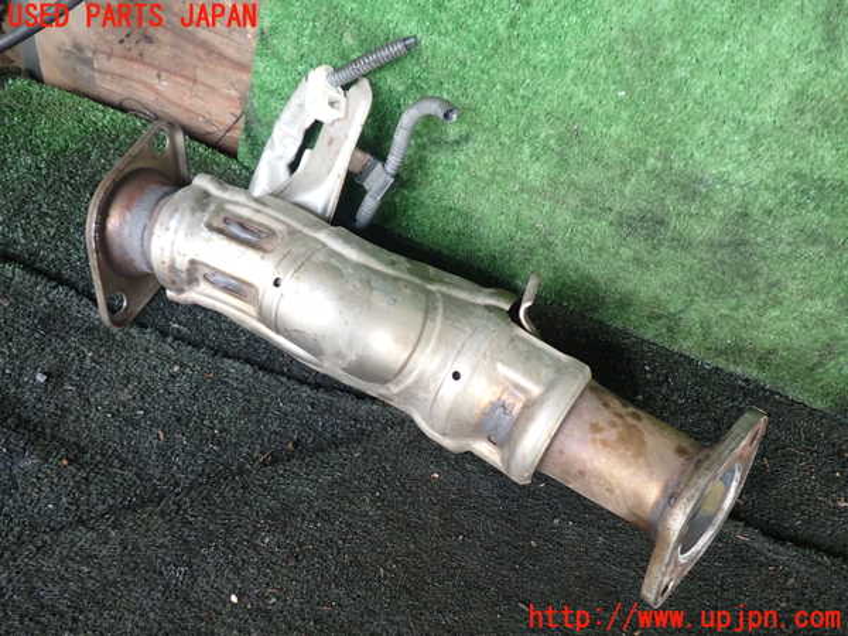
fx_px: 735
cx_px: 424
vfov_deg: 46.8
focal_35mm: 30
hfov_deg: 60.0
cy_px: 318
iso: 125
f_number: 2.3
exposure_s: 1/60
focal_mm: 5.4
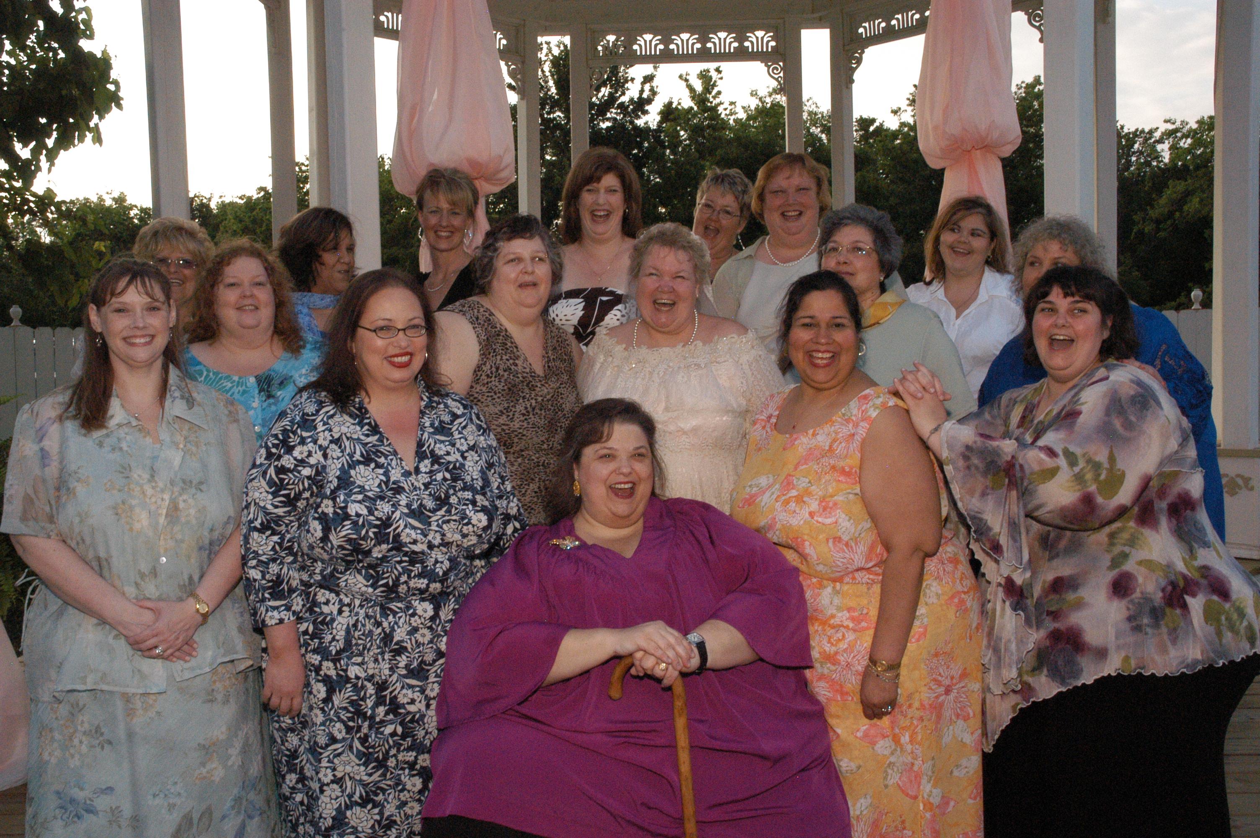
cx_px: 630
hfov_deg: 57.3
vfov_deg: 39.9
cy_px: 419
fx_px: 1154
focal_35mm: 33
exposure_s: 1/180
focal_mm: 22
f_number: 18
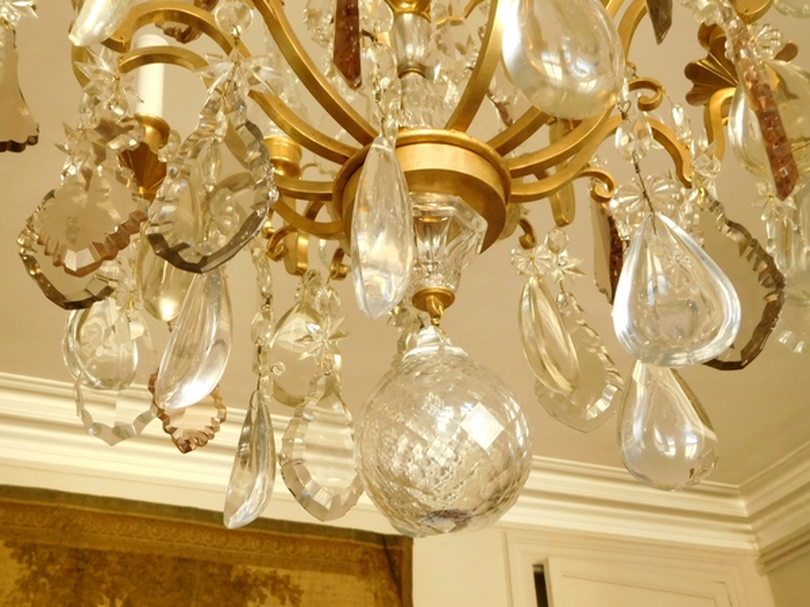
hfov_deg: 46.8
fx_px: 936
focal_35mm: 40
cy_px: 304
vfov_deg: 36.0
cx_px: 405
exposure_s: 1/30
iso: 400
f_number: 3.9
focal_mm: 7.1
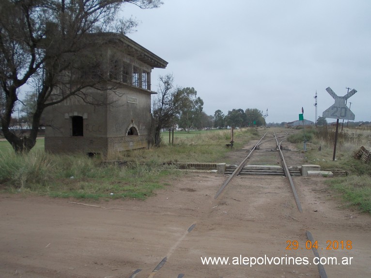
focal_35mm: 38
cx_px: 186
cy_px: 139
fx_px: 407
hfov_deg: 49.0
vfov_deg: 37.7
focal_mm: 5.3
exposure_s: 1/250
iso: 80
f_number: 3.1
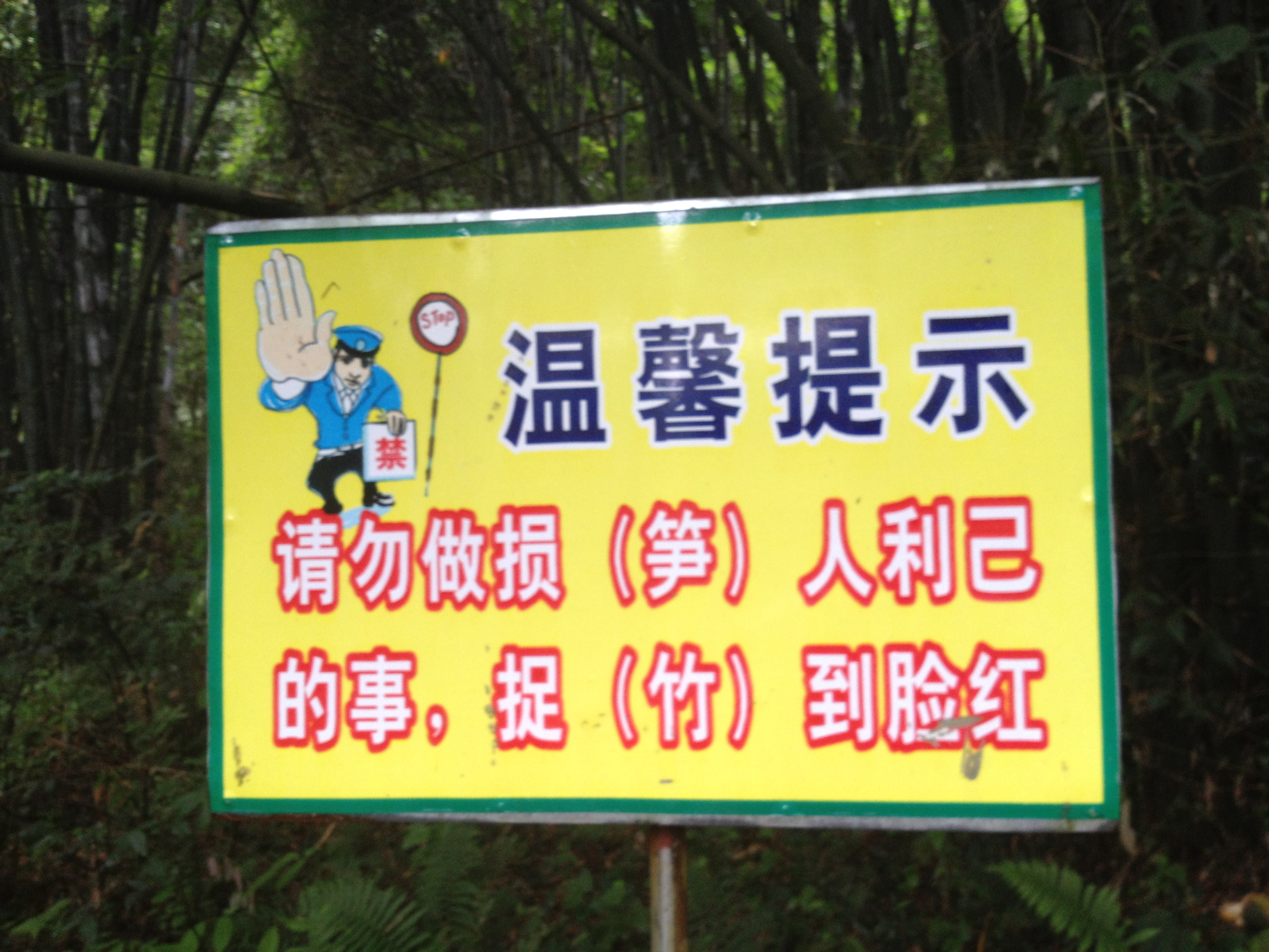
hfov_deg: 52.6
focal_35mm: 35
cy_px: 476
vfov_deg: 40.7
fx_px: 1283
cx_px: 634
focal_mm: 4.28
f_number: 2.4
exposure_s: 1/20
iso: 100
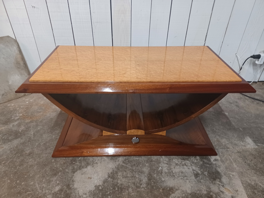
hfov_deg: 69.4
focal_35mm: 25
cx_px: 132
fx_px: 191
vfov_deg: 54.9
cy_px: 99
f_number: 1.8
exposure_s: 1/24
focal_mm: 4.6
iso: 500
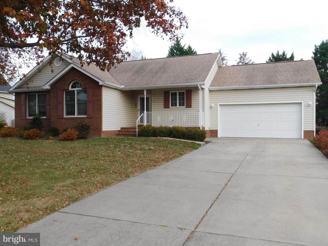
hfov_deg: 60.0
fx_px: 284
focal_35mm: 30
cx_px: 164
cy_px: 123
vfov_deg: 46.8
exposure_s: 1/200
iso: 125
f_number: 3.2
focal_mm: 5.3
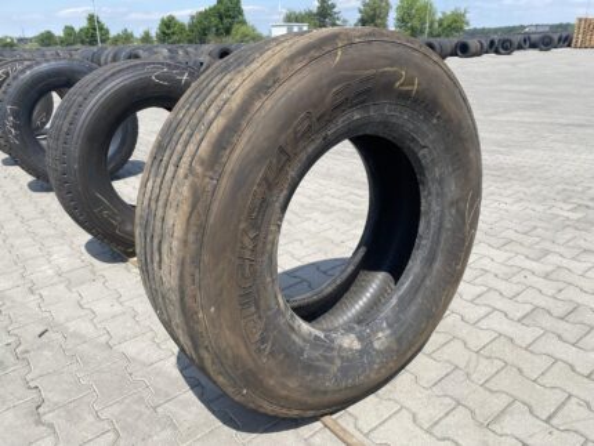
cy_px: 223
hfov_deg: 67.3
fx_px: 446
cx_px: 297
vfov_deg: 53.1
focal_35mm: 26
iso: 32
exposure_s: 1/1927
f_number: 1.8
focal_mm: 4.25
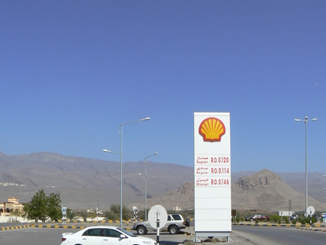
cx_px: 163
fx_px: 462
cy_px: 163
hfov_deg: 38.9
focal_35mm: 49
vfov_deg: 29.5
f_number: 8
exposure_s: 1/500
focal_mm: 6
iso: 80
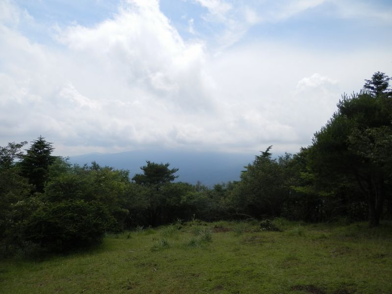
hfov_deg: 69.4
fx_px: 283
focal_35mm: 25
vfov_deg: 54.9
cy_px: 147
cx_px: 196
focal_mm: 4.5
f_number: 8.7
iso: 80
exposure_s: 1/200
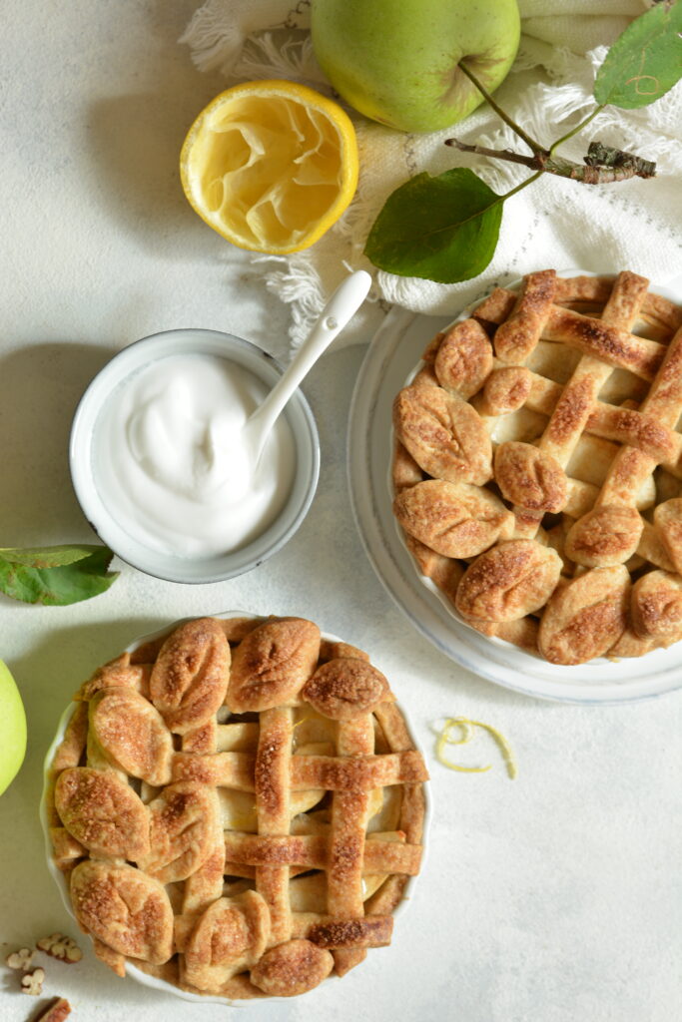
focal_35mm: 158
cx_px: 341
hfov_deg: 8.7
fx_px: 4474
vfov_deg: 13.0
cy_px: 511
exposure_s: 1/80
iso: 200
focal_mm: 105
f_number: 5.6
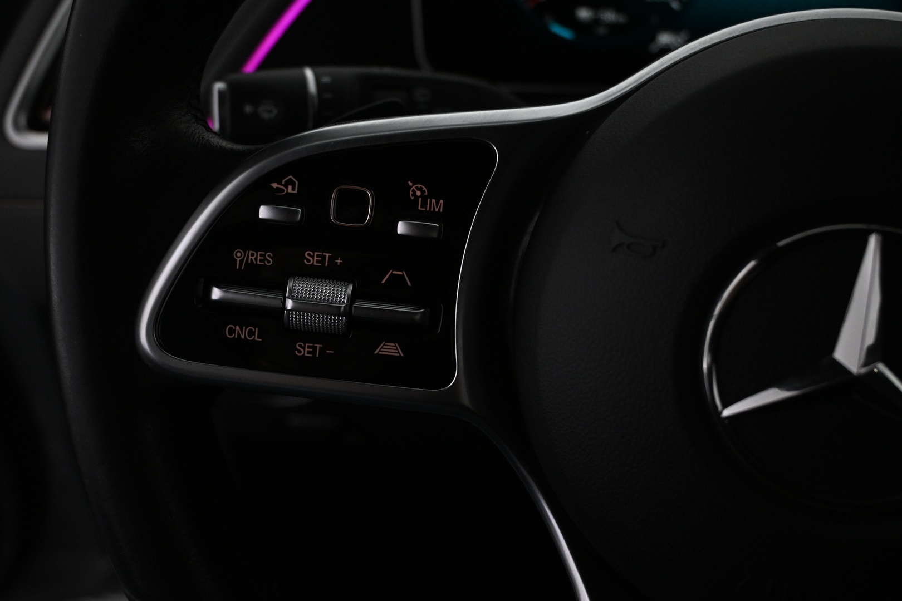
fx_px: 977
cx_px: 451
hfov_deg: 49.6
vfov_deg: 34.2
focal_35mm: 39
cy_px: 300
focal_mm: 26
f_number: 4.5
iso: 1600
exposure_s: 1/125
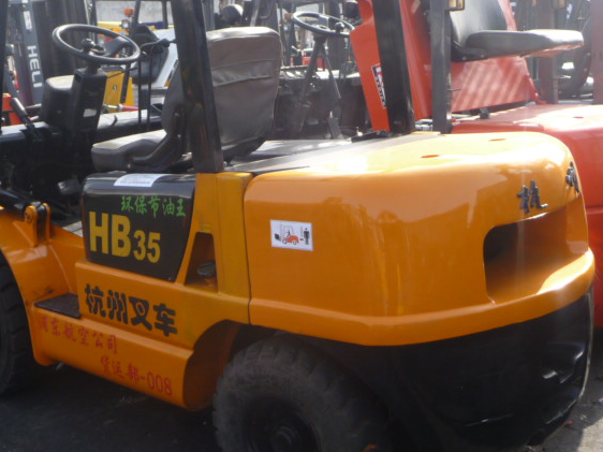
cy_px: 238
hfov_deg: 38.9
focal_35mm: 49
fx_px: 853
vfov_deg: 29.6
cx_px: 265
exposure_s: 1/250
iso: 100
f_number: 3.3
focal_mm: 4.7
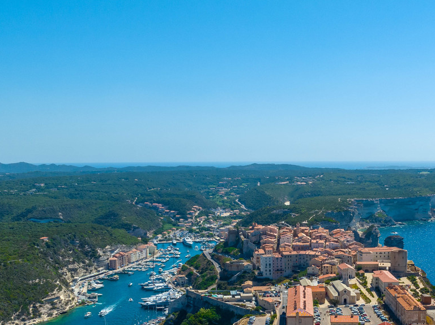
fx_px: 628
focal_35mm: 50
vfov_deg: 28.5
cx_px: 293
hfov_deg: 37.8
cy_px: 254
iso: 100
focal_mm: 12.3
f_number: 8
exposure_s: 1/400
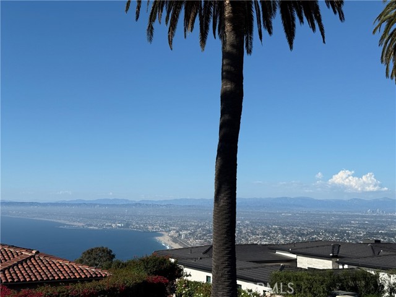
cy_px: 148
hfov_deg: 39.7
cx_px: 198
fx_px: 549
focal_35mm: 48
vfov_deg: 30.3
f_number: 1.78
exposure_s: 1/9901
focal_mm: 6.76
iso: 100
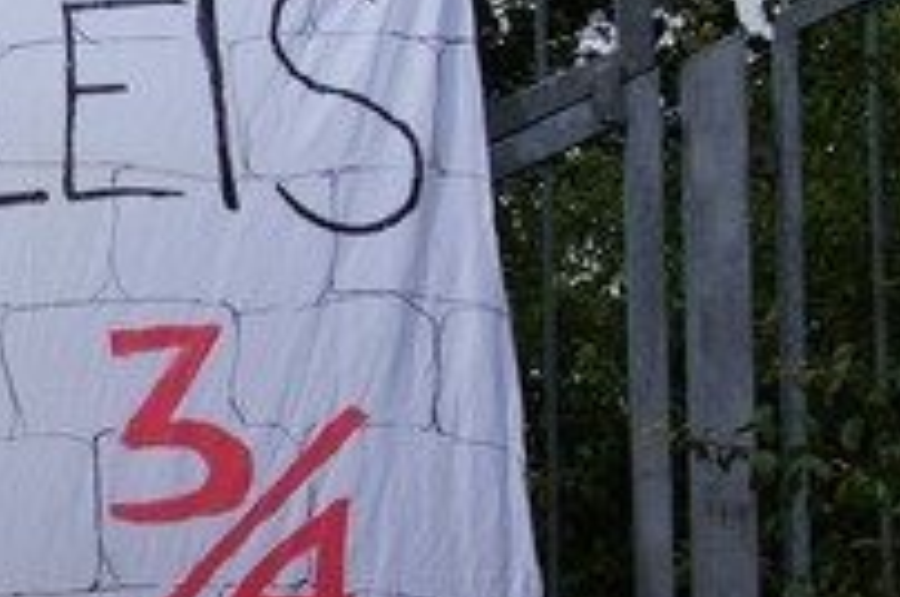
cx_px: -316
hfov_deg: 12.7
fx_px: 3906
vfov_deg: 8.7
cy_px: 561
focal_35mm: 156
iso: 100
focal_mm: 35
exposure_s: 1/200
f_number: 13
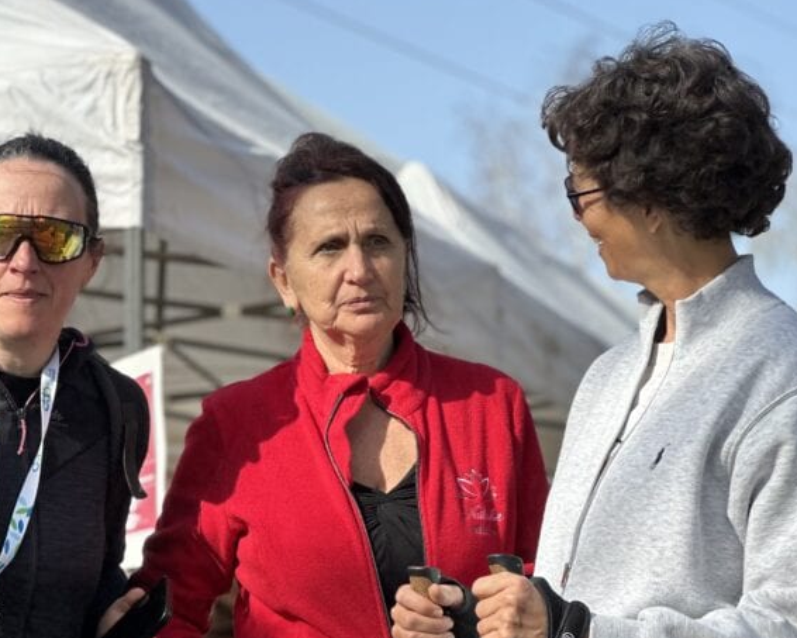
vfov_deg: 11.3
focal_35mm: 136
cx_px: 331
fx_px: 3209
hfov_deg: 14.2
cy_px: 592
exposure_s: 1/336
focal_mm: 9
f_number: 2.8
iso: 32
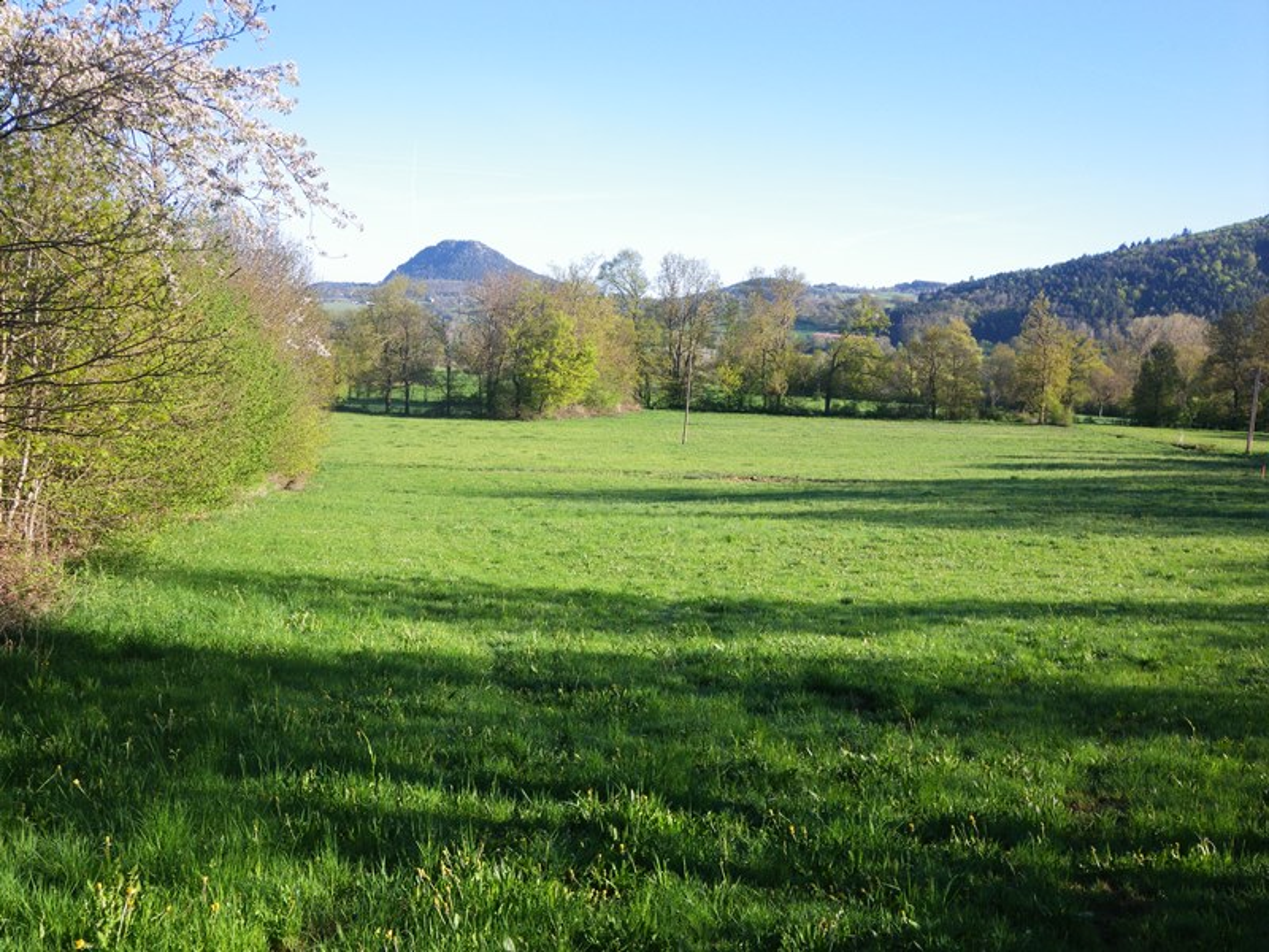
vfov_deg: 41.8
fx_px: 1246
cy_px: 476
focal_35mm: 34
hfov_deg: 54.0
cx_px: 634
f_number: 4.6
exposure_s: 1/160
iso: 64
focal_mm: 6.1
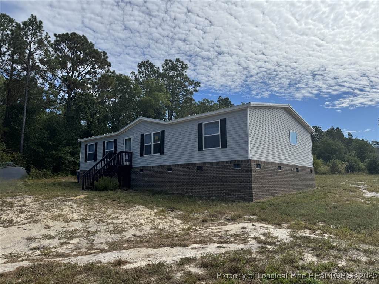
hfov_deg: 71.6
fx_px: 263
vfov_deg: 56.8
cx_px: 190
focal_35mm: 24
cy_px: 142
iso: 80
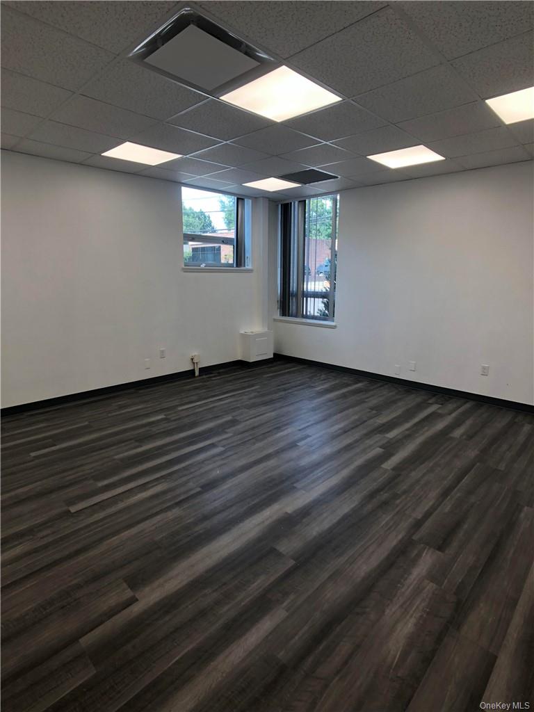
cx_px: 267
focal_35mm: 28
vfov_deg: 63.4
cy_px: 356
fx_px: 576
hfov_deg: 49.7
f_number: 1.8
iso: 50
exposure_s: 1/120
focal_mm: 4
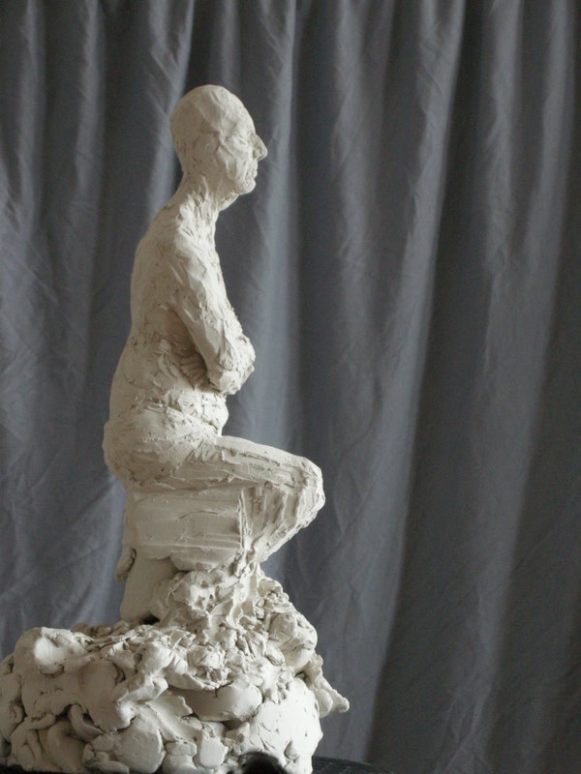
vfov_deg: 16.0
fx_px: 2753
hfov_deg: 12.0
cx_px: 290
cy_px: 387
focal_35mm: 123
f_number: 5.3
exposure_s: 1/22.2
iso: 400
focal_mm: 26.3
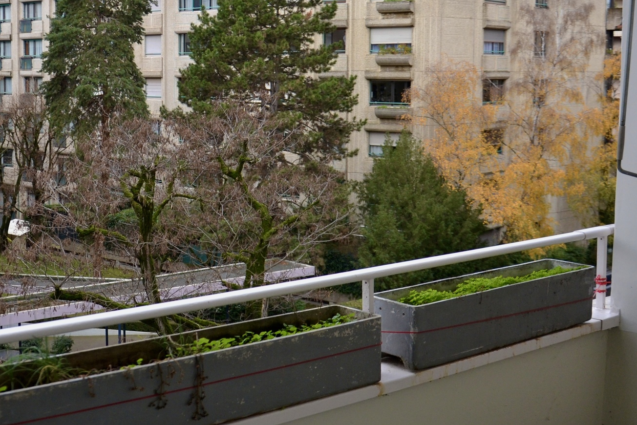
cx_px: 195
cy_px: 165
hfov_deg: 37.0
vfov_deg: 25.5
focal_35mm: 53
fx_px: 938
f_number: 3.5
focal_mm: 18
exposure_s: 1/400
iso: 400
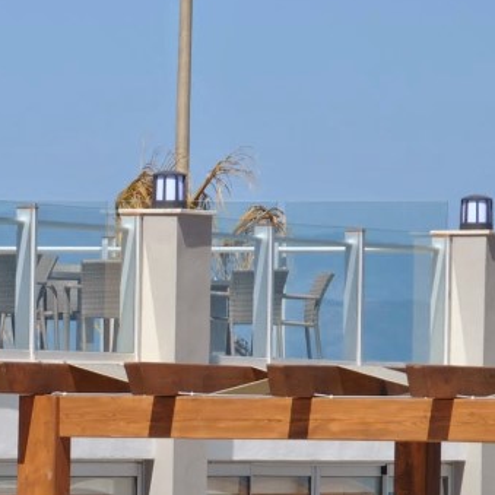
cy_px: 492
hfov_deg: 3.9
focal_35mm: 453
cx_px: -91
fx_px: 7336
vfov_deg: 3.9
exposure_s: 1/640
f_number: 6.3
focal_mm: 105
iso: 100
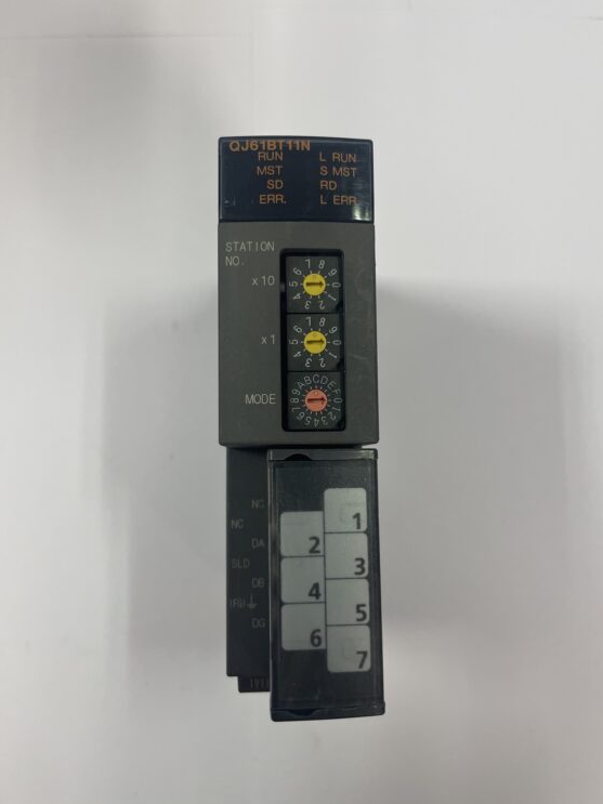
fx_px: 651
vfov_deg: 63.4
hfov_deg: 49.7
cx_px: 306
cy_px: 396
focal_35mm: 28
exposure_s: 1/100
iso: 100
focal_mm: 4.2
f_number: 1.6
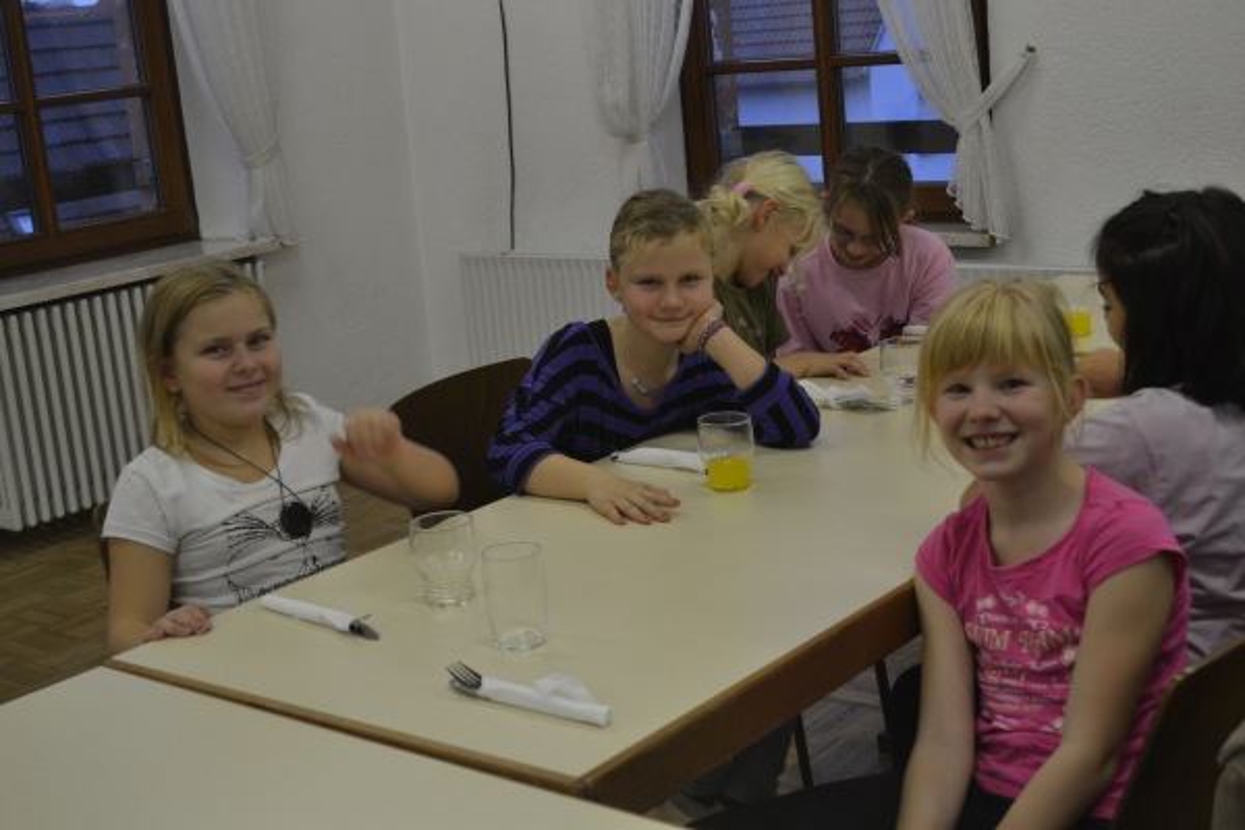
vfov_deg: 26.5
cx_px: 622
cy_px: 415
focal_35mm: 51
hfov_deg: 38.9
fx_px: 1764
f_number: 5
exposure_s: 1/60
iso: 500
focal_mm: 34
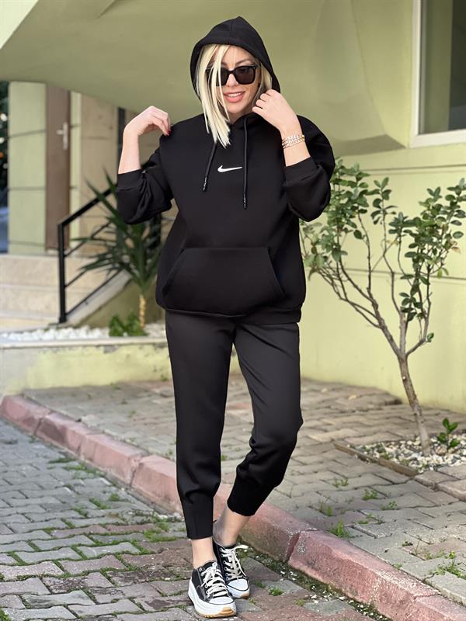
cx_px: 233
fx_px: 1382
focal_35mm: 77
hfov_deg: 19.1
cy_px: 310
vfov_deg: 25.3
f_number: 2.8
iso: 125
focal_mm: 9
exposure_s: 1/121
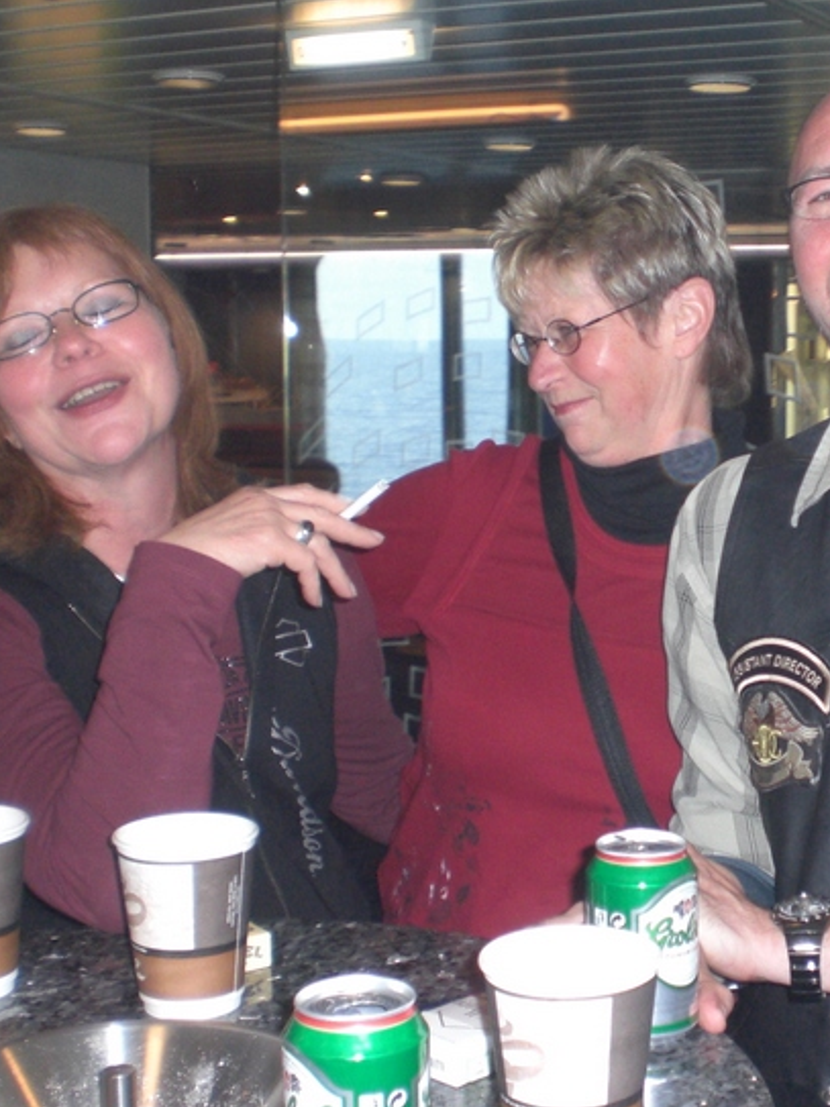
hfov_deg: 25.7
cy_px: 512
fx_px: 1791
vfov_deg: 34.3
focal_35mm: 56
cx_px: 634
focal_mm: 6.3
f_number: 3.1
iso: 200
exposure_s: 1/60
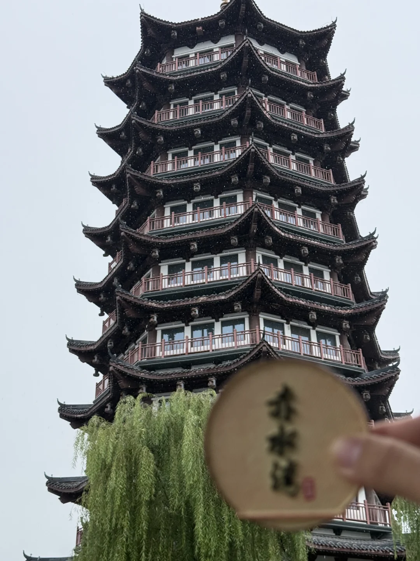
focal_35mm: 48
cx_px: 210
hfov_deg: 30.3
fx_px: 777
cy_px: 280
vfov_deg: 39.7
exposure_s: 1/1055
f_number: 1.78
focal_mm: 6.76
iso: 80
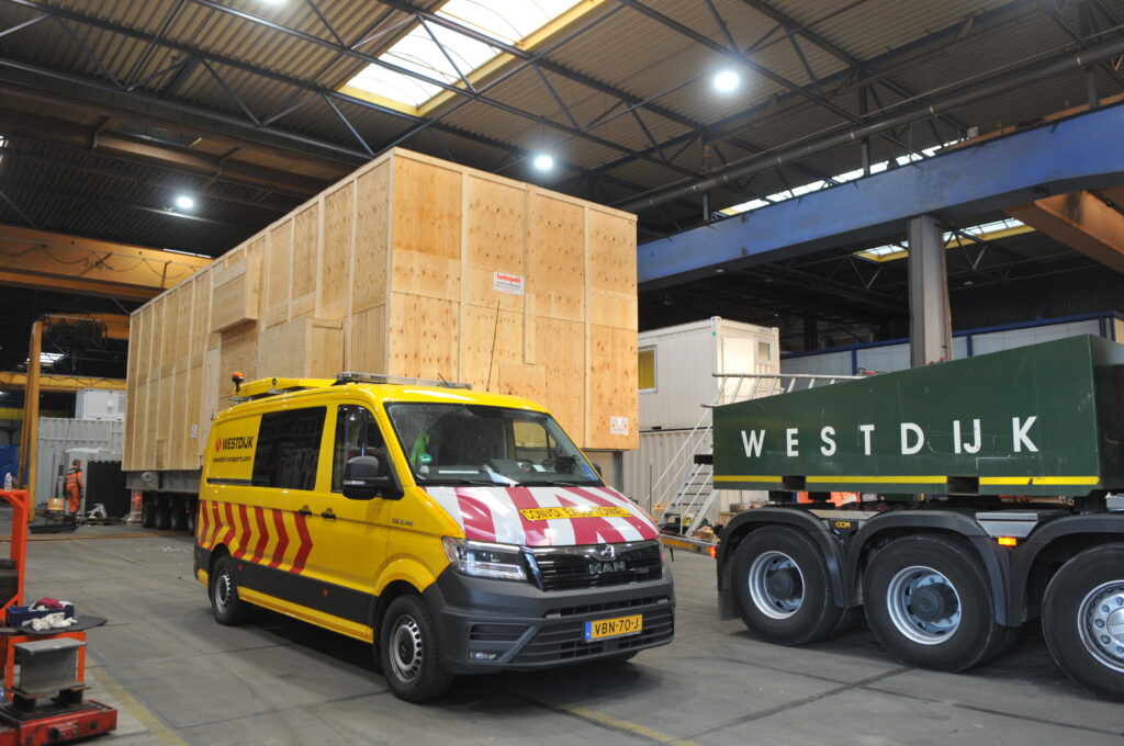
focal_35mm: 26
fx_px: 795
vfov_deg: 50.3
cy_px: 373
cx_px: 562
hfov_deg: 70.5
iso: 640
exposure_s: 1/50
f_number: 3.5
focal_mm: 17
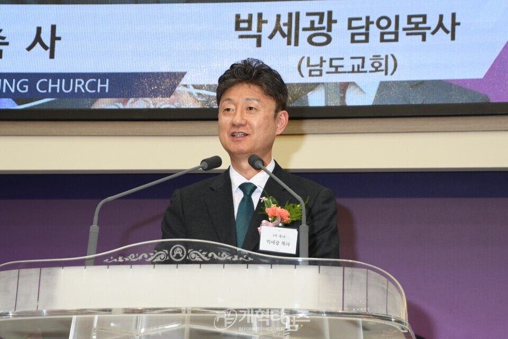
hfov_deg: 19.5
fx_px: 1482
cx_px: 254
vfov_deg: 13.0
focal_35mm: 105
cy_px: 170
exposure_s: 1/60.2
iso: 400
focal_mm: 70
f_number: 5.6
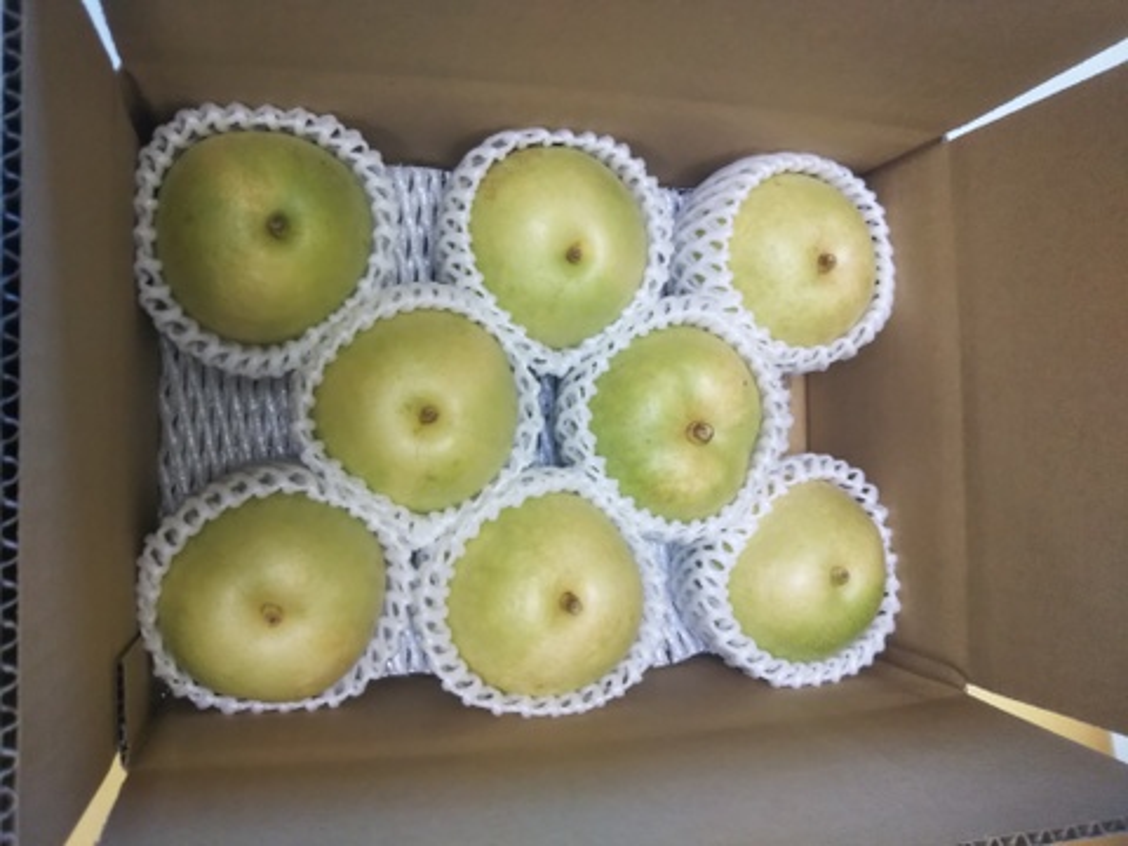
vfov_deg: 46.8
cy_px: 423
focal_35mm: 30
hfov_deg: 60.0
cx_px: 564
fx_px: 978
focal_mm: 4
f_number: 2.2
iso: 80
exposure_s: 1/30
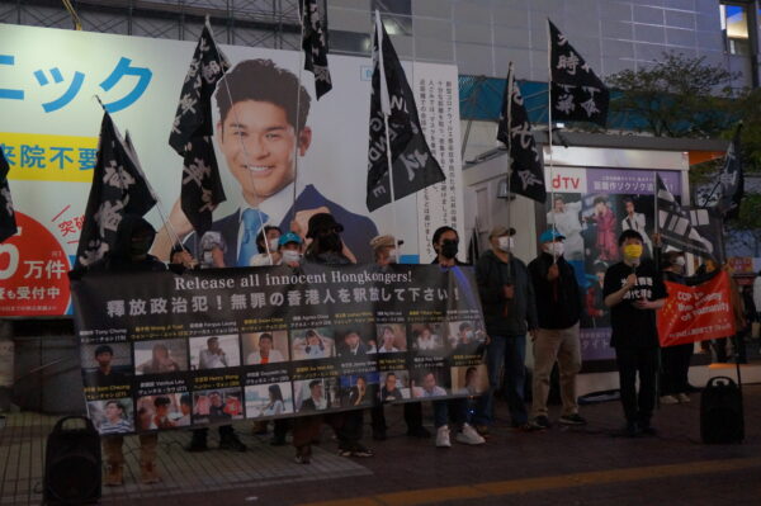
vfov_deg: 34.2
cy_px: 253
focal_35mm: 39
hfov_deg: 49.6
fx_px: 824
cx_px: 380
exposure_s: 1/125
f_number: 4.5
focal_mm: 26
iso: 3200
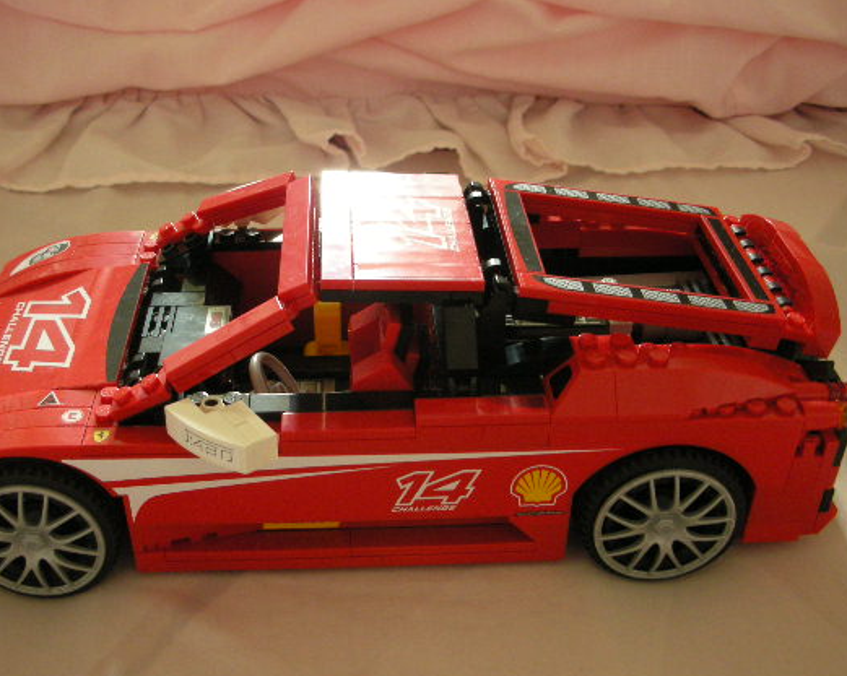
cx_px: 361
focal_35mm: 42
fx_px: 1052
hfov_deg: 43.7
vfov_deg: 35.6
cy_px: 375
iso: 200
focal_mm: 5.8
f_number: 2.8
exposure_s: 1/29.8
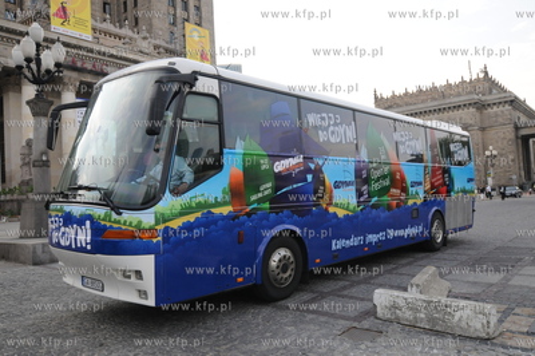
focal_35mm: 30
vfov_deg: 43.5
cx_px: 268
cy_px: 178
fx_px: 445
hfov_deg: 62.0
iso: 800
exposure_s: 1/2500
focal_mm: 20
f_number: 4
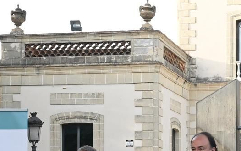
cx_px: 225
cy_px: 204
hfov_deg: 16.6
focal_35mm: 124
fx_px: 815
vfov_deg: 10.3
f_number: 9
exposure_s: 1/320
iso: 2000
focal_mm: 40
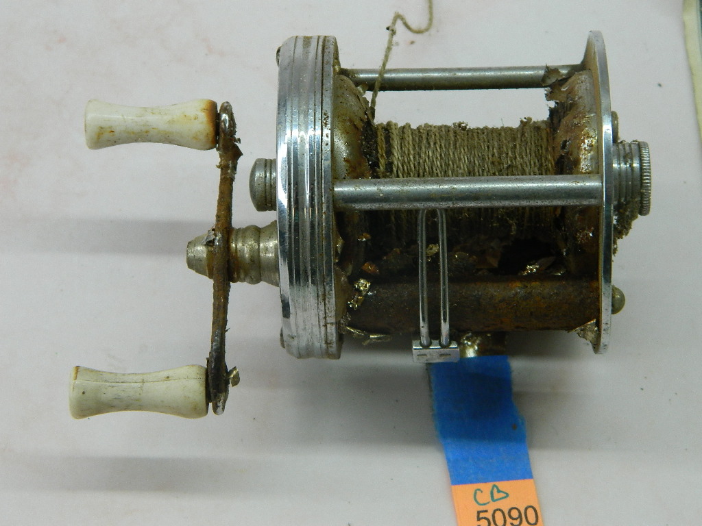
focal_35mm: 129
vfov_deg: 11.5
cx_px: 351
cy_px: 263
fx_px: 2616
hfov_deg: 15.3
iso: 140
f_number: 4.7
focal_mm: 23.2
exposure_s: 1/60
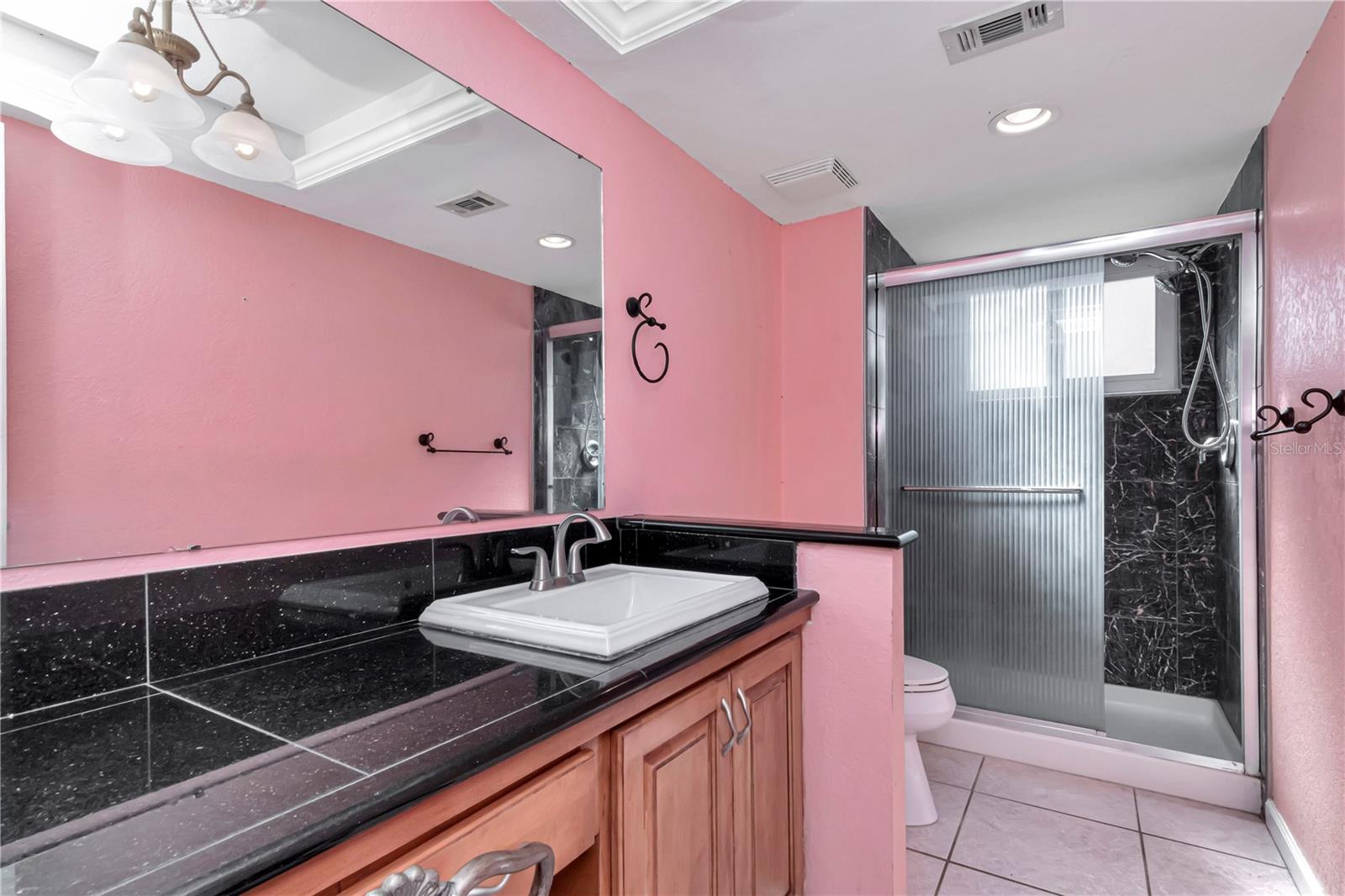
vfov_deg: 72.0
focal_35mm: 16
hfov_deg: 95.0
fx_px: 616
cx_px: 672
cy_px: 448
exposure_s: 1/125
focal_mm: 11
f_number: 14
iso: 800
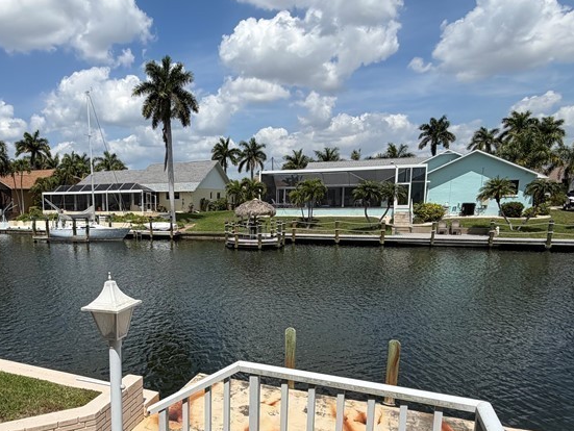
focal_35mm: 26
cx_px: 180
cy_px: 267
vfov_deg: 52.6
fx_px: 431
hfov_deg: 65.1
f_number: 2.2
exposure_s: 1/1572
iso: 20
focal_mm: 2.22
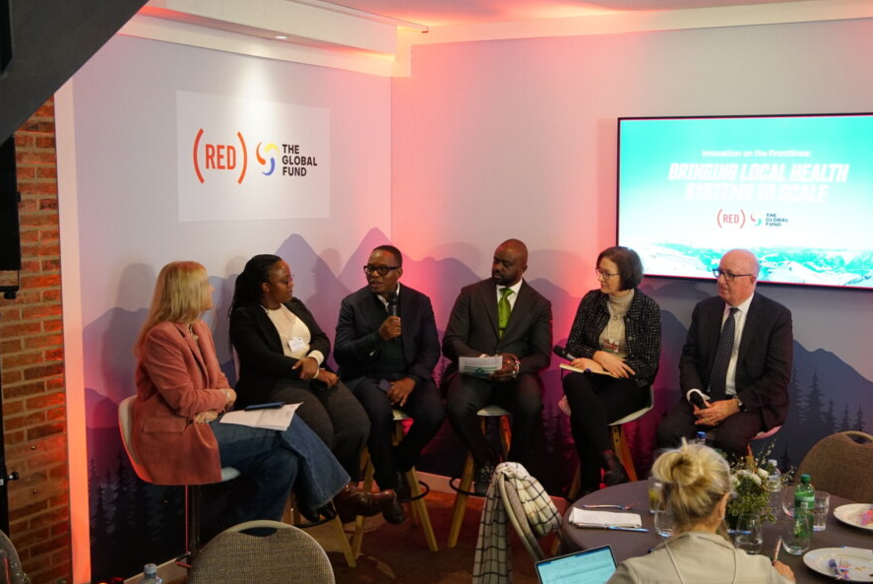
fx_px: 1092
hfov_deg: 43.5
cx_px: 491
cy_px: 307
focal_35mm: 45
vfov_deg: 29.9
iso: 3200
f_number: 4
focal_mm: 39
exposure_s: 1/160
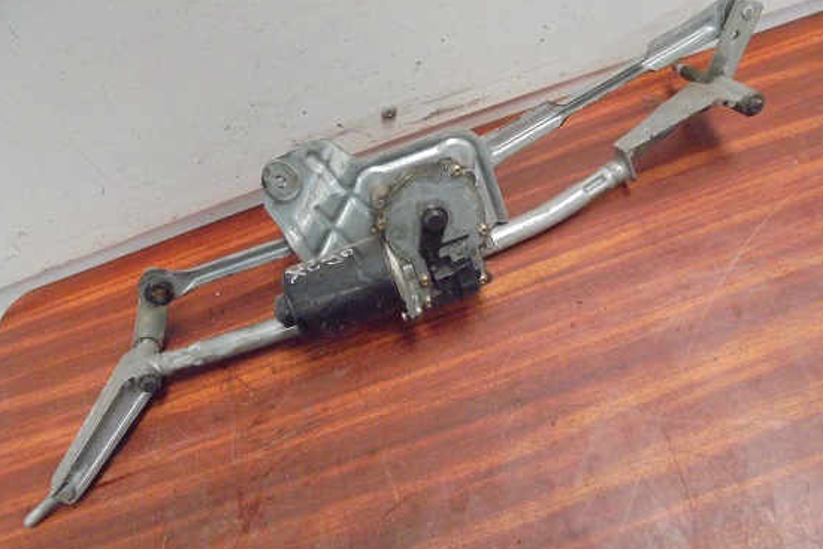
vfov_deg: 46.4
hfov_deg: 65.4
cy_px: 280
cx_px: 412
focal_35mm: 28
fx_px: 640
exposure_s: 1/50
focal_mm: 4.6
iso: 800
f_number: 3.5
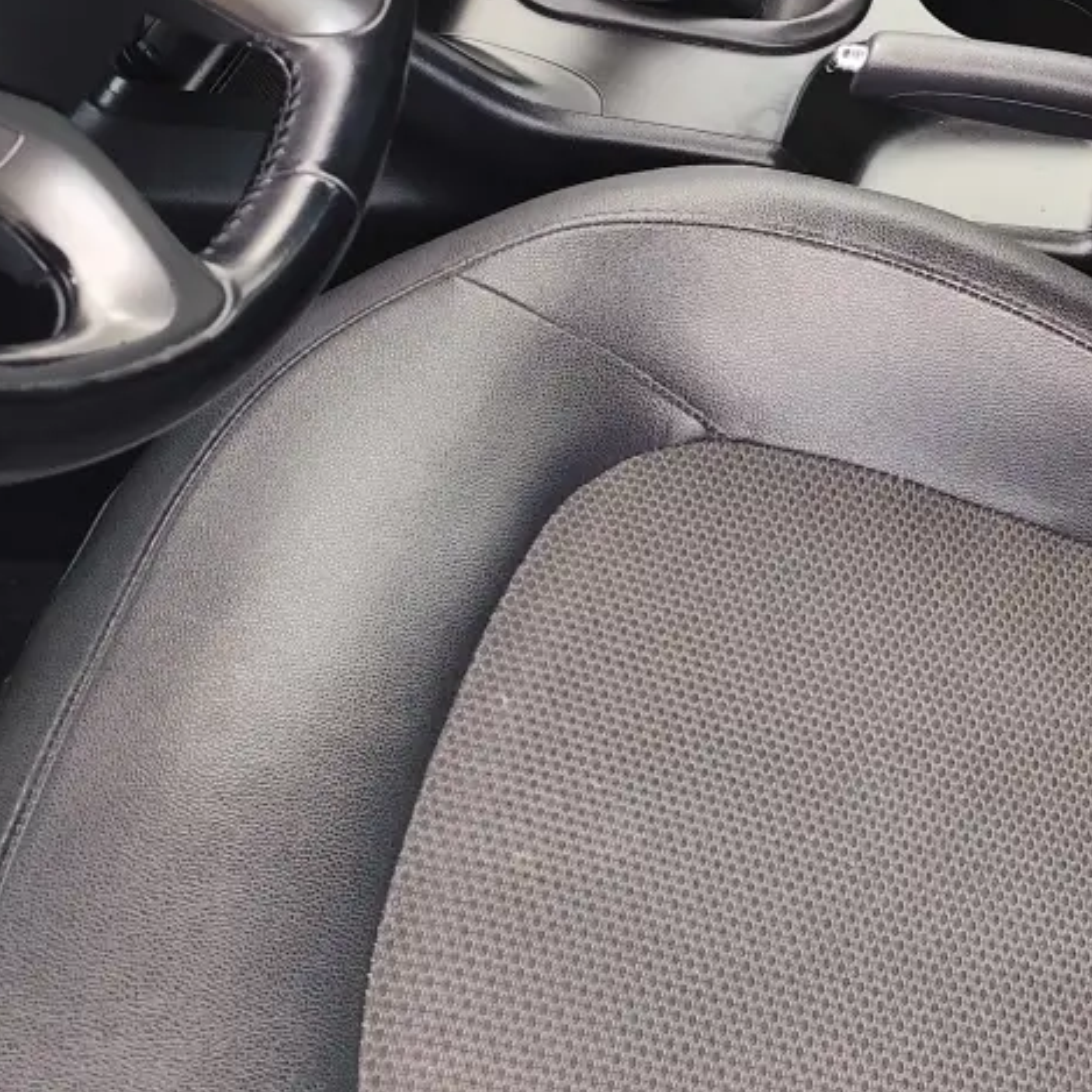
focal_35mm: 74
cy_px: -155
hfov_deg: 22.3
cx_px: 1129
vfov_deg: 21.9
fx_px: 2641
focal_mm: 6.14
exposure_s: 1/100
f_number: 1.65
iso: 100
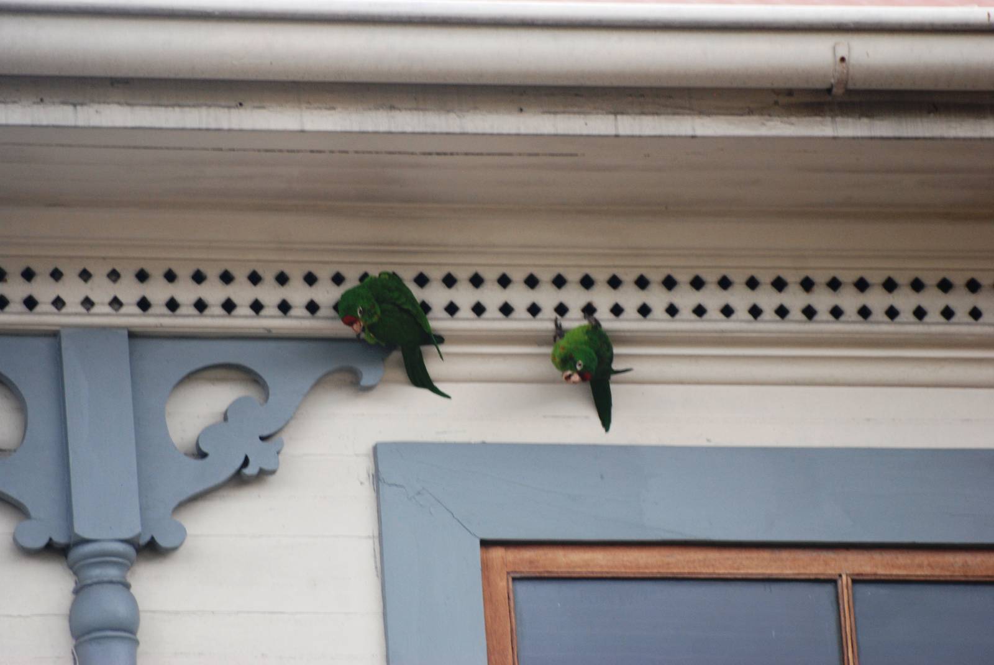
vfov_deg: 3.1
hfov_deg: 4.6
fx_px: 12440
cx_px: 497
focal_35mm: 450
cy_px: 332
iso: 400
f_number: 5.6
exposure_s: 1/60
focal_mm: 300
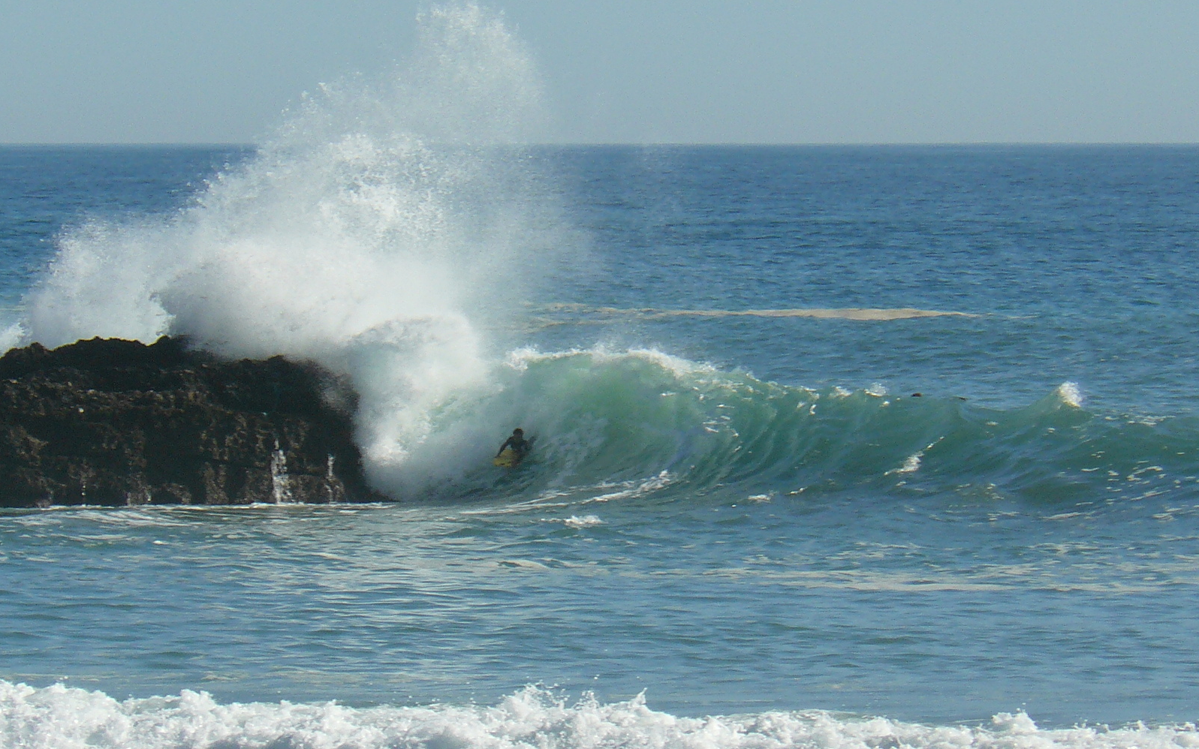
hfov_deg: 4.9
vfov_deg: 3.1
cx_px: 599
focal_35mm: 427
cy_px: 375
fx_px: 13952
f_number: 6.3
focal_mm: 44.7
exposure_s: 1/640
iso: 100
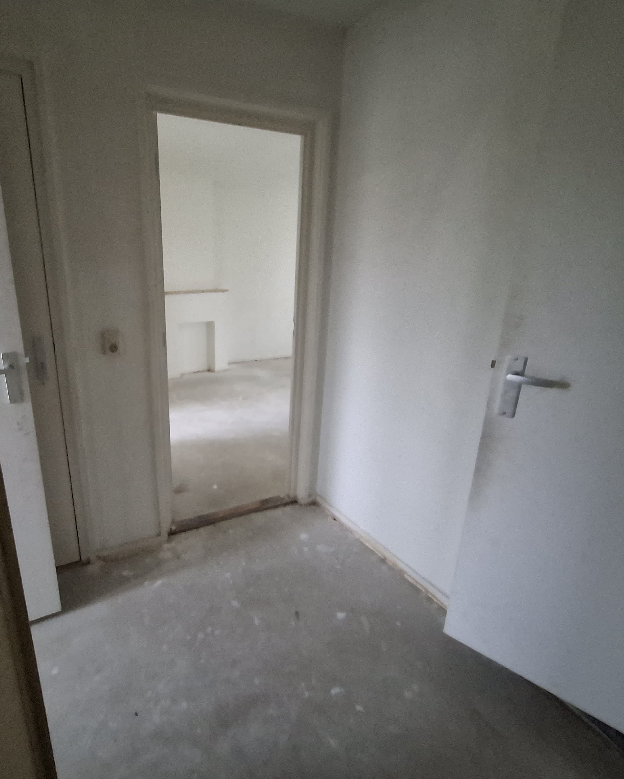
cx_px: 228
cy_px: 390
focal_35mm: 17
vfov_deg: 89.6
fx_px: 392
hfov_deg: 75.4
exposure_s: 1/20
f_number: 2.2
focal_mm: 1.7
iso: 640
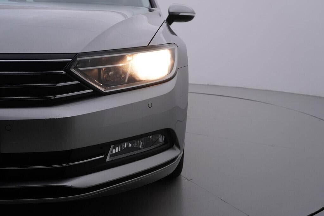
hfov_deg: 53.1
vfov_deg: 36.9
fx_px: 324
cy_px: 108
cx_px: 162
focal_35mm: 36
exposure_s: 1/125
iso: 125
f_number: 5
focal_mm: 24
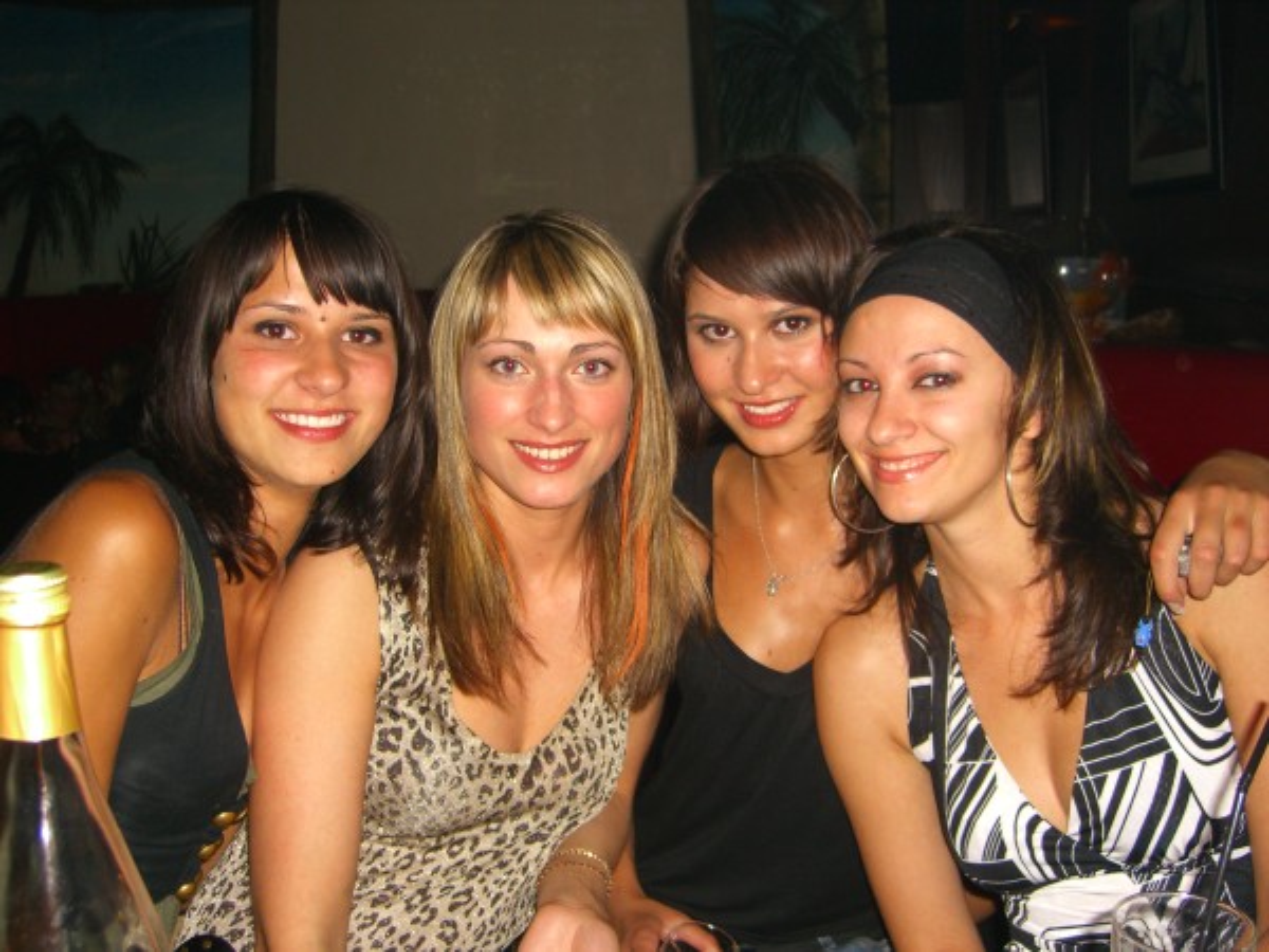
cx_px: 634
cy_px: 476
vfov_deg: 37.7
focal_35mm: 38
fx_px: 1393
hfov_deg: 49.0
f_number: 2.8
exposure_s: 1/60
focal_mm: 7.9
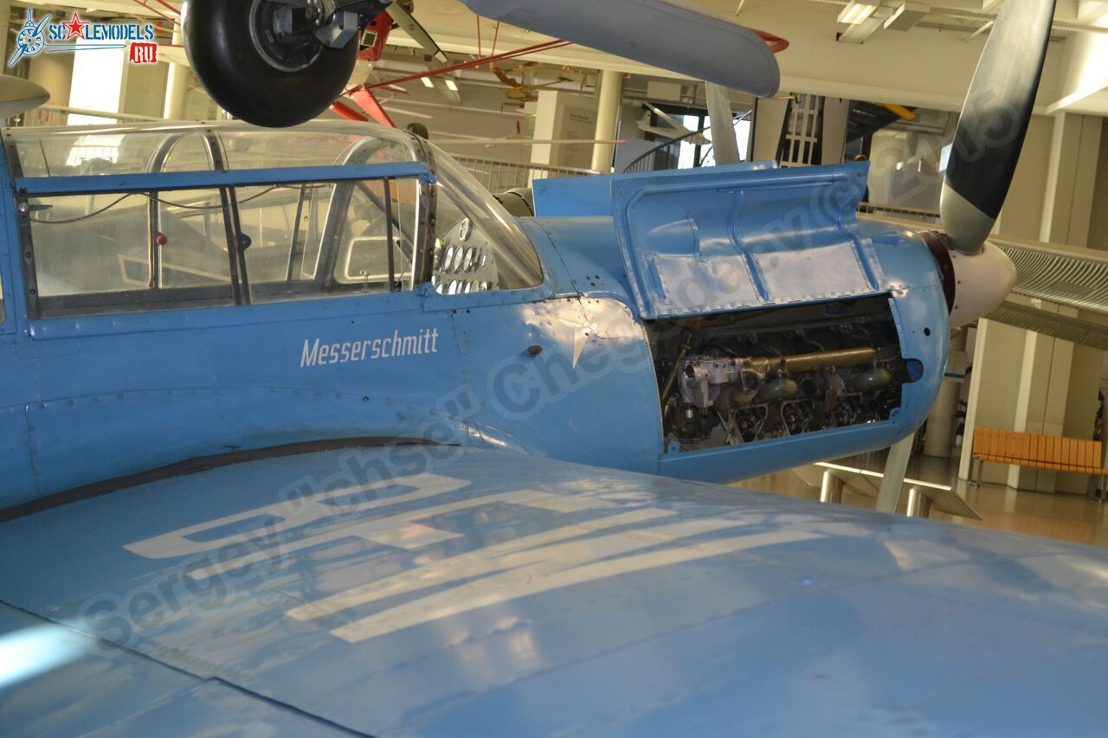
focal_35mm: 60
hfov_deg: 33.4
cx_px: 554
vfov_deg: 22.6
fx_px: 1846
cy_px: 369
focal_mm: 40
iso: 720
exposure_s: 1/60
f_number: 5.3
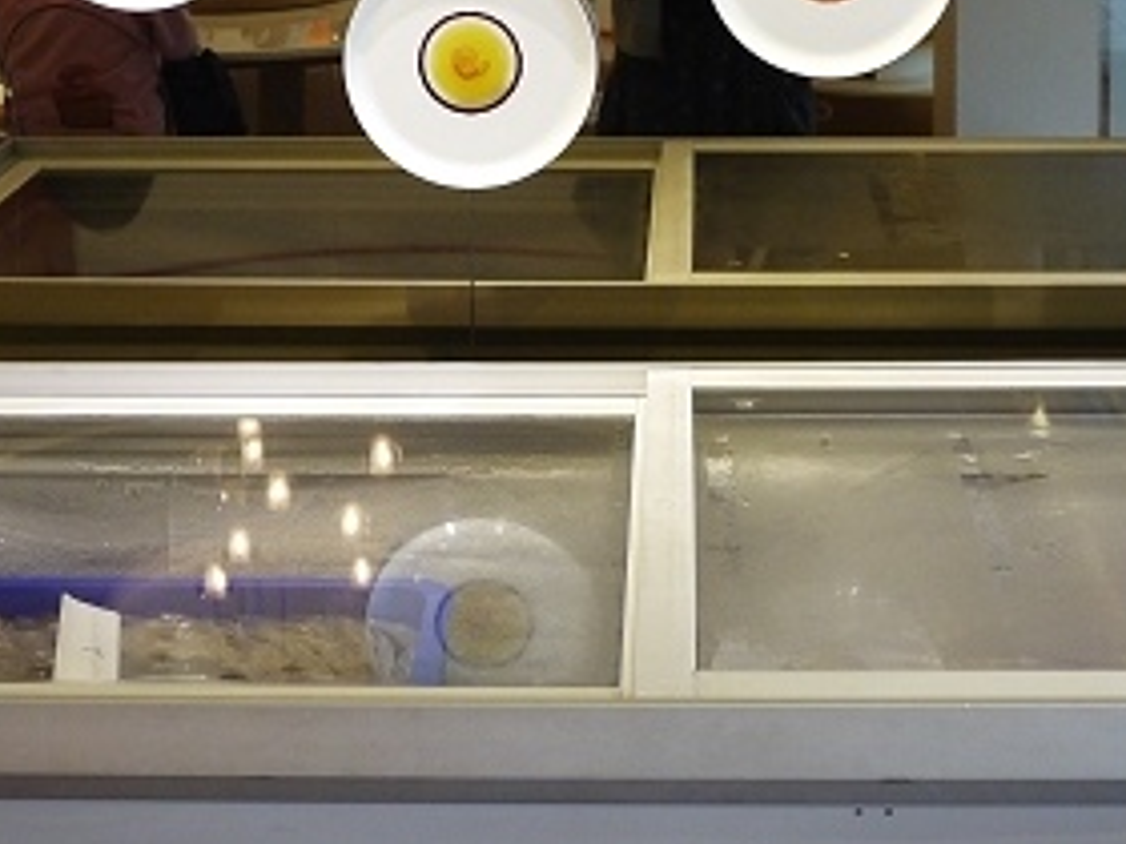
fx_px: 2082
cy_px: -4
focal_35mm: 64
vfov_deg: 22.1
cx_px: 607
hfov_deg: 30.3
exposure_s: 1/60
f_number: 2.5
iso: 400
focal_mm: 14
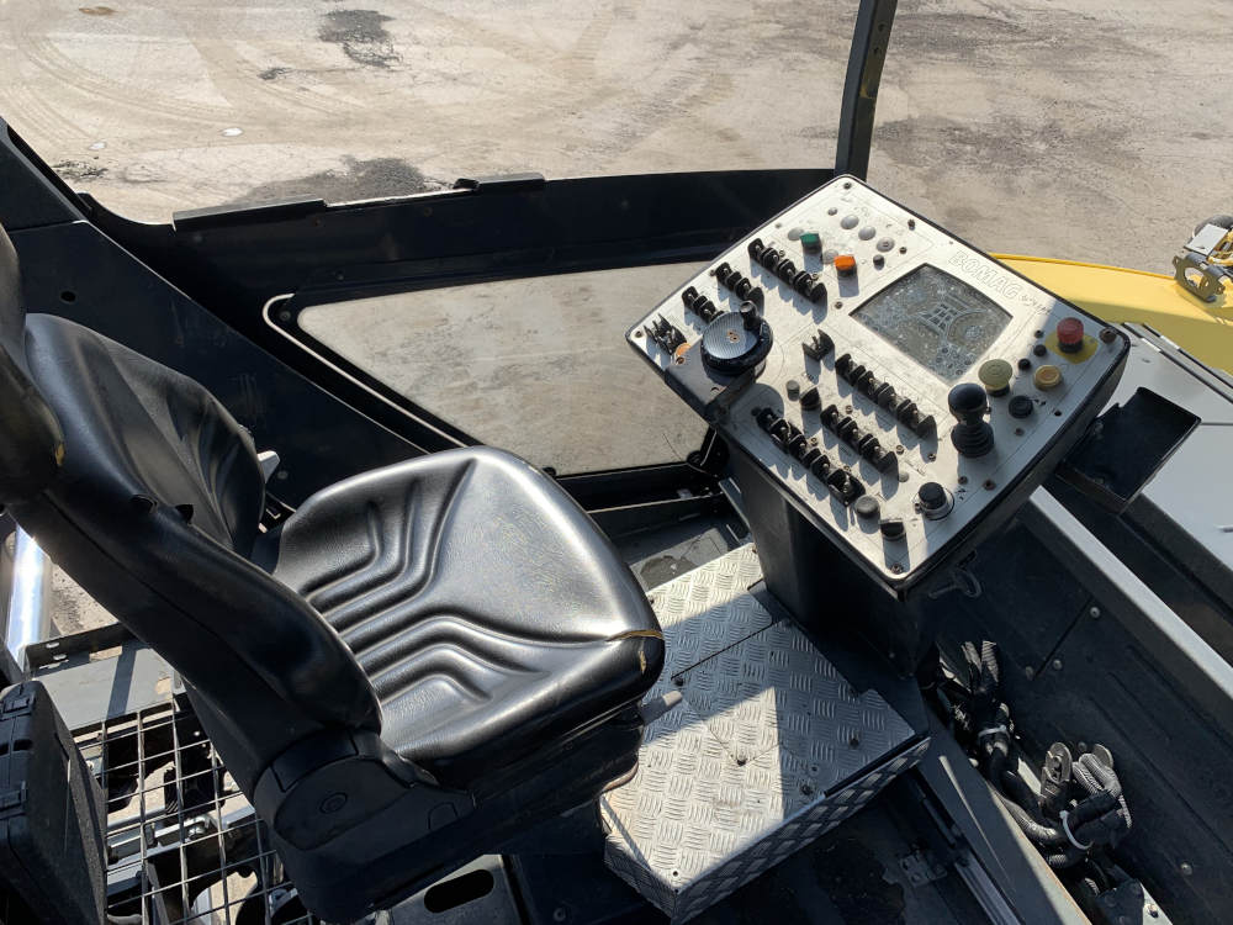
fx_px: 926
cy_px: 462
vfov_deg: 53.1
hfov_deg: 67.3
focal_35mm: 26
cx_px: 616
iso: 25
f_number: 1.8
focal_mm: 4.25
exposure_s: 1/1718
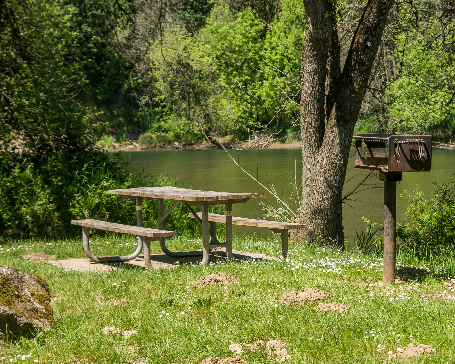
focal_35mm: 96
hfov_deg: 19.9
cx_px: 284
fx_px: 1293
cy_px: 163
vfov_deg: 16.0
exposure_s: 1/250
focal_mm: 40
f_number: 5
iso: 100
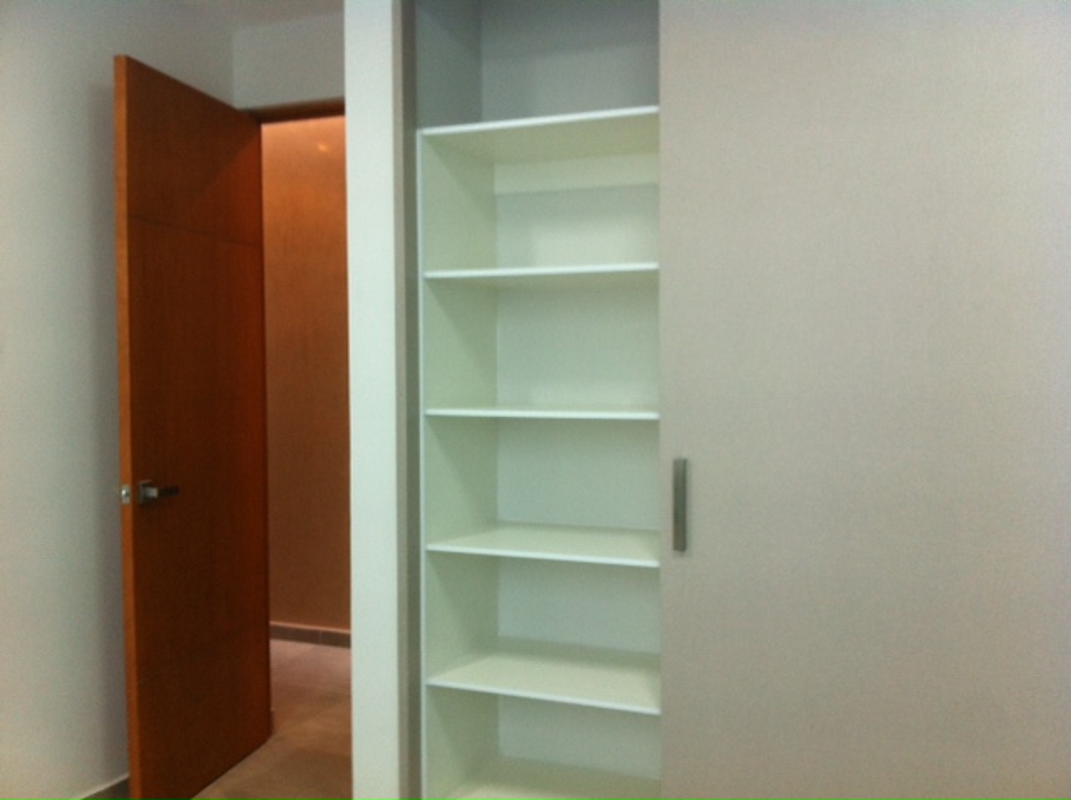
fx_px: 1081
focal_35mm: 35
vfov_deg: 40.6
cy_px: 400
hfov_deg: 52.7
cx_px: 536
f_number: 2.8
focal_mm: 3.85
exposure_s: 1/17
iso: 80
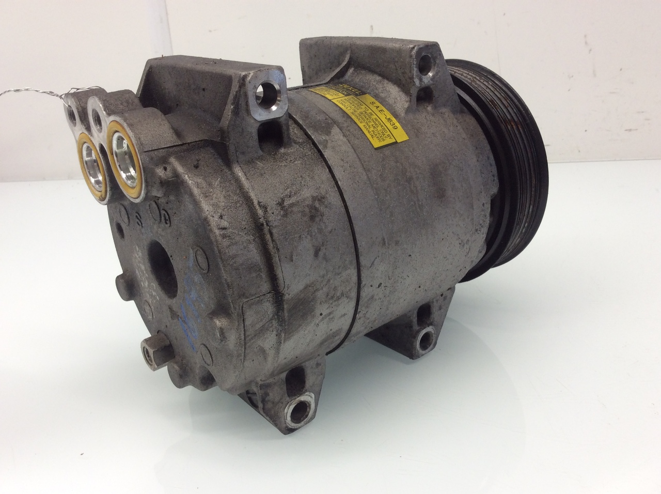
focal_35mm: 32
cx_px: 330
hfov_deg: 56.9
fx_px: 610
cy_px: 247
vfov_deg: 44.1
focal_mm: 3.3
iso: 40
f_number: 2.4
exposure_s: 1/40
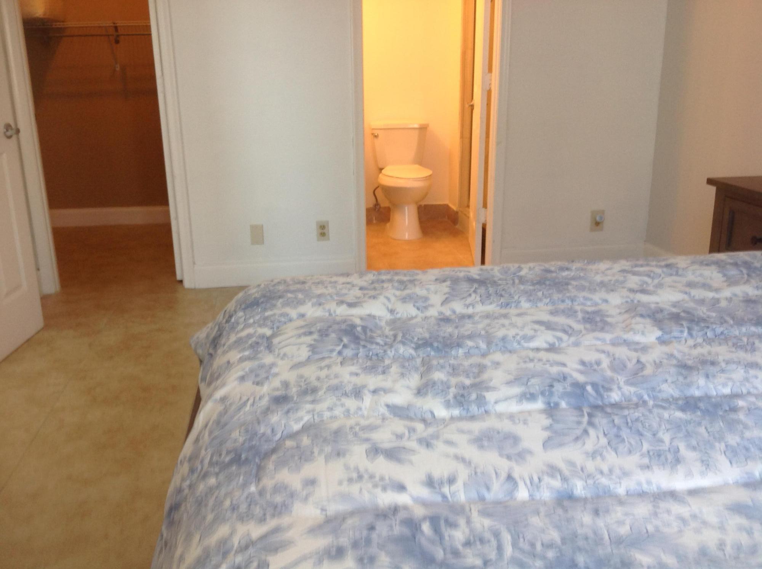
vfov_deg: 40.6
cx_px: 381
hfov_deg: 52.7
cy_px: 284
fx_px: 769
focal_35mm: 35
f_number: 2.4
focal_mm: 4.28
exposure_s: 1/17
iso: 50
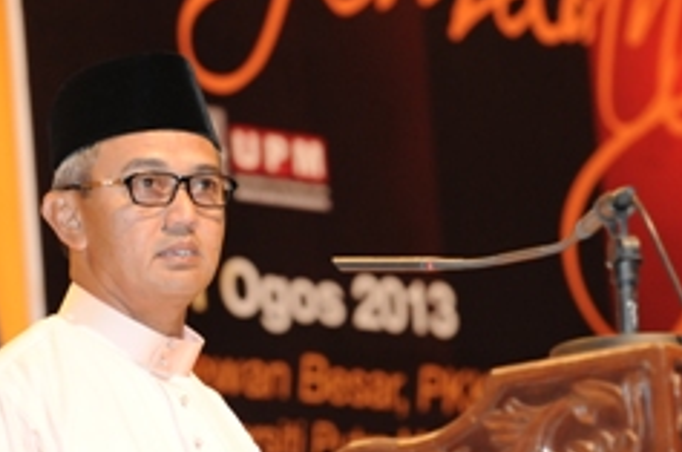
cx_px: 501
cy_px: 265
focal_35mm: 284
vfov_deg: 4.8
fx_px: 5369
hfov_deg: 7.3
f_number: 5
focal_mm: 150
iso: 2500
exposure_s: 1/80
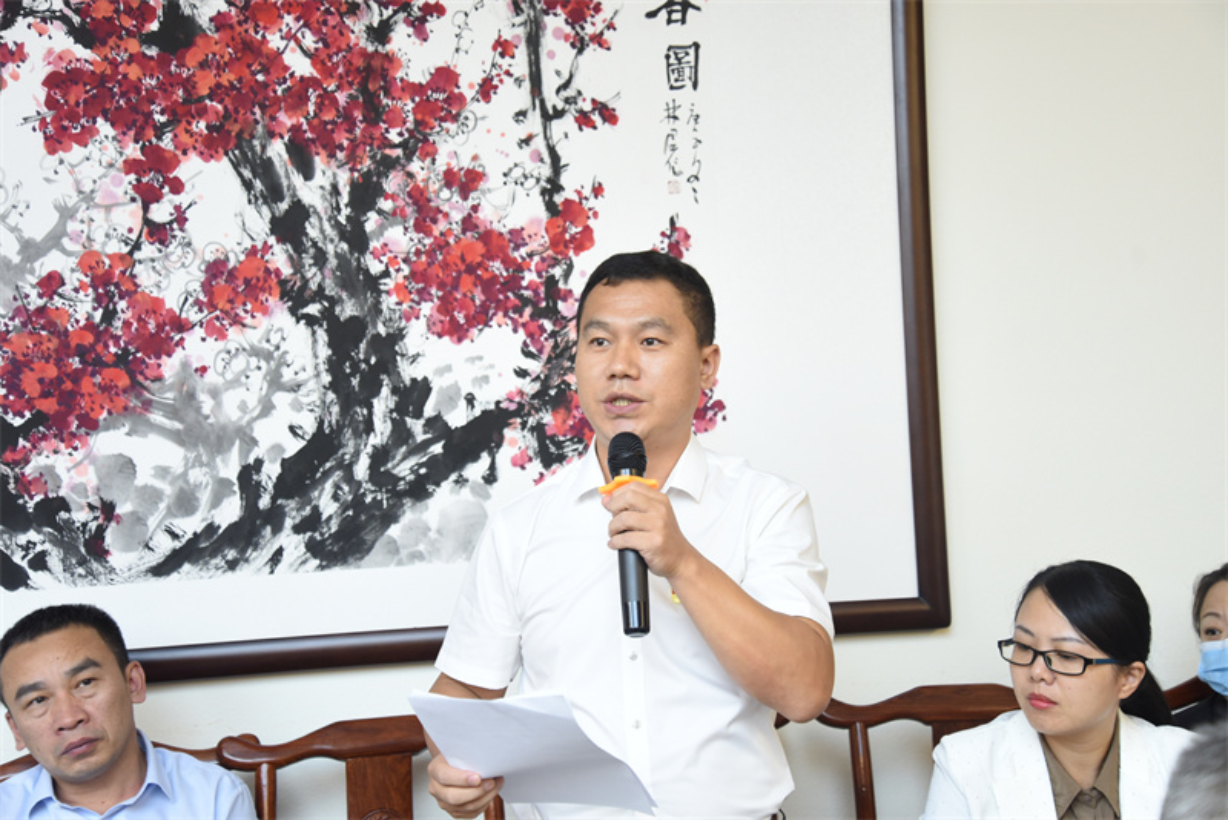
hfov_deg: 39.6
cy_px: 410
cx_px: 614
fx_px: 1706
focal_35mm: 50
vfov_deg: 27.0
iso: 1250
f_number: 4.2
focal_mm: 50
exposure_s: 1/50
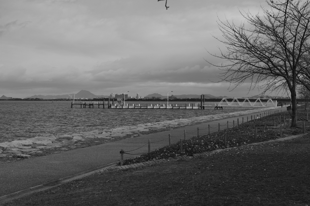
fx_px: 447
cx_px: 155
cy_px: 103
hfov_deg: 38.2
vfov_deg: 25.9
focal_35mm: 52
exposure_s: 1/400
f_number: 6.3
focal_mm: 35
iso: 100
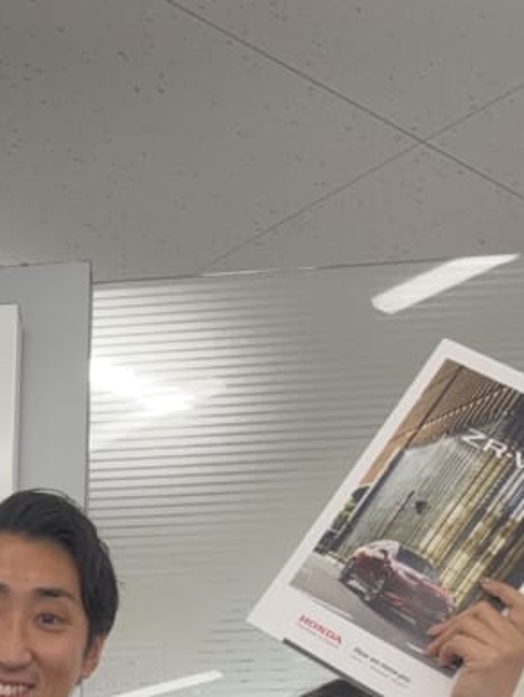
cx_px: -118
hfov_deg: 17.7
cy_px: 855
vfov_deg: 22.6
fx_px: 1594
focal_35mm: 79
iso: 40
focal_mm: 2.69
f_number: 1.9
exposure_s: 1/100
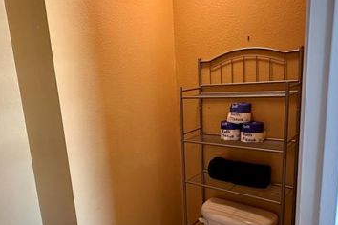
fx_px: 272
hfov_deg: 63.1
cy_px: 136
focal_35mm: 29
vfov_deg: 44.7
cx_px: 134
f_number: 2.2
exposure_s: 1/60
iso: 400
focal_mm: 2.22
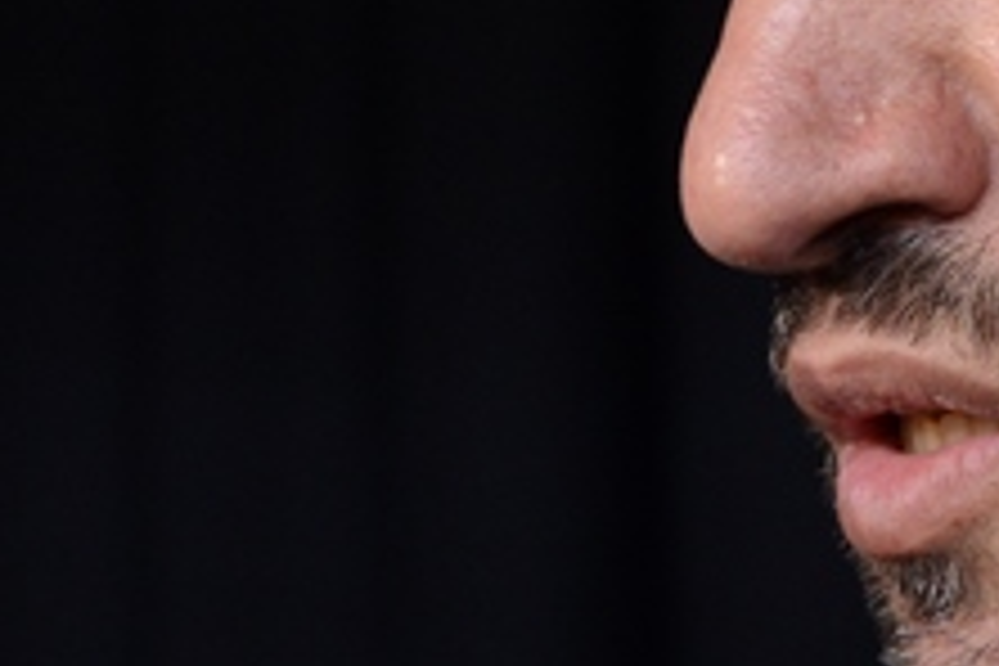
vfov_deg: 4.9
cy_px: 256
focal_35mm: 281
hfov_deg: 7.3
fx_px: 7797
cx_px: 637
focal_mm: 52
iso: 1600
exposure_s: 1/100
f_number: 4
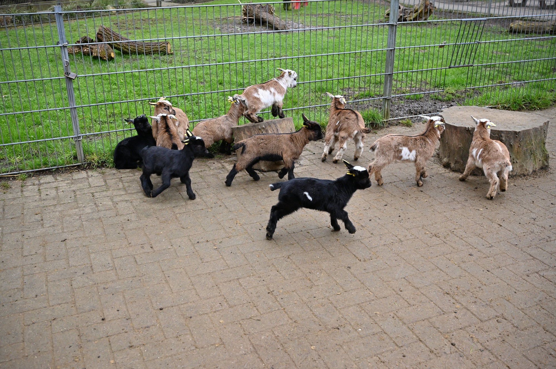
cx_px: 278
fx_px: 540
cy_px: 184
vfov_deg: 37.8
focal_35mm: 35
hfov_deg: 54.5
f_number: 5.6
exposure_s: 1/1250
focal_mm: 35
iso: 1600
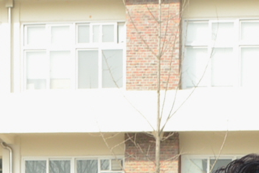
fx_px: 1274
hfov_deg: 11.6
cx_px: 66
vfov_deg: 7.2
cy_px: 435
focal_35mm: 177
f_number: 11
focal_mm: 32
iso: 800
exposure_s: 1/250
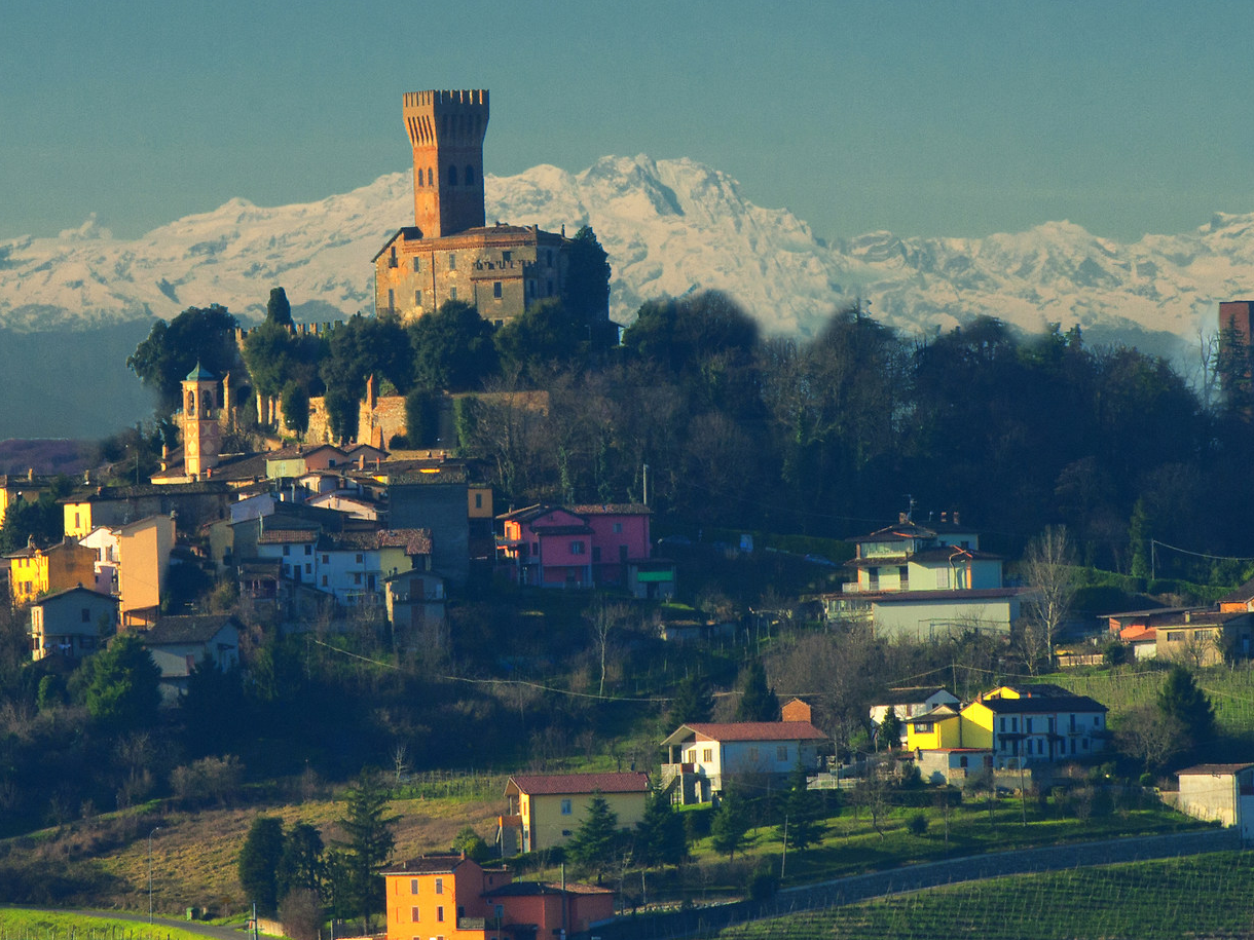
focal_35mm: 568
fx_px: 20576
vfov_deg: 2.6
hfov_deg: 3.5
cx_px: 500
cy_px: 206
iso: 250
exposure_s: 1/100
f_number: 14
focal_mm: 200
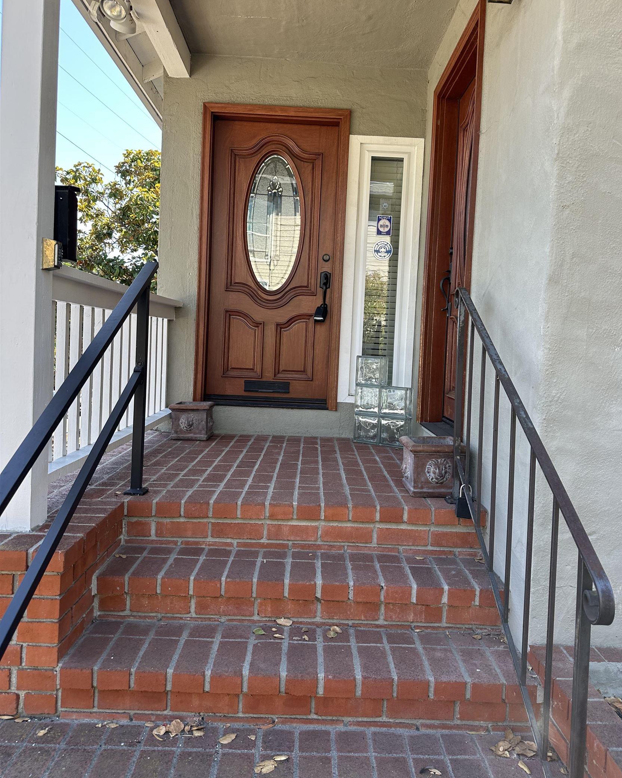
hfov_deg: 54.9
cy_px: 358
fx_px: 598
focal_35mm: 26
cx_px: 323
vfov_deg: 65.9
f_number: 1.78
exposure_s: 1/421
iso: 80
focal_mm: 6.86
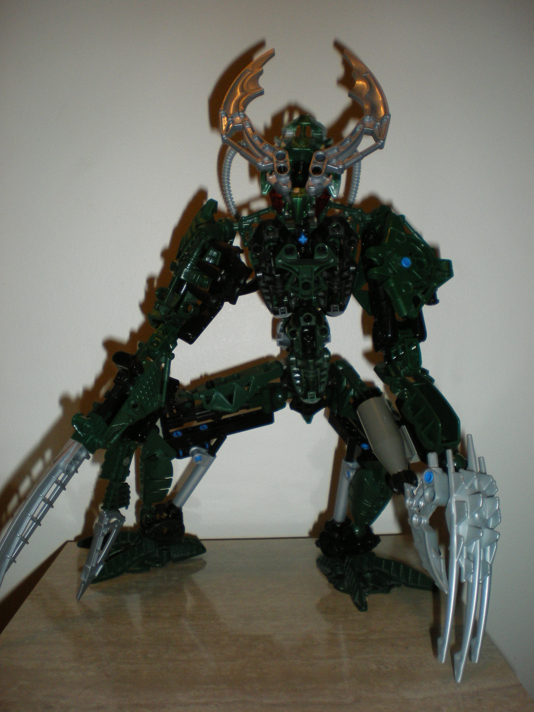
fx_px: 740
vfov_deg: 51.4
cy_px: 356
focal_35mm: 36
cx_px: 267
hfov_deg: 39.7
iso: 200
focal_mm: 6.3
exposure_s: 1/50
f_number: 3.1
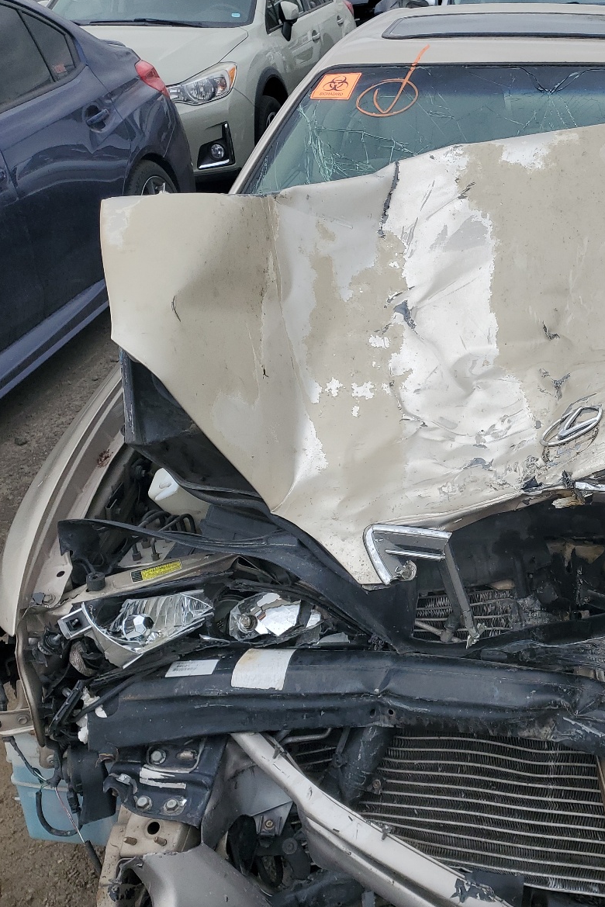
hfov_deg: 33.4
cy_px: 445
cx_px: 582
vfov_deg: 51.9
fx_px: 932
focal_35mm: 37
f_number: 1.5
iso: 50
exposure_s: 1/3333
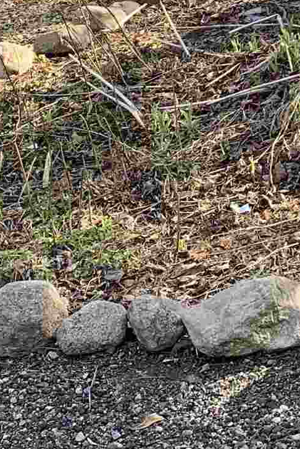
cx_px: 556
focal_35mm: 114
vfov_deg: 17.0
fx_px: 1425
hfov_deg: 11.1
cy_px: -115
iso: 25
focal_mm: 4.25
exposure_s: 1/317
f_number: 1.8
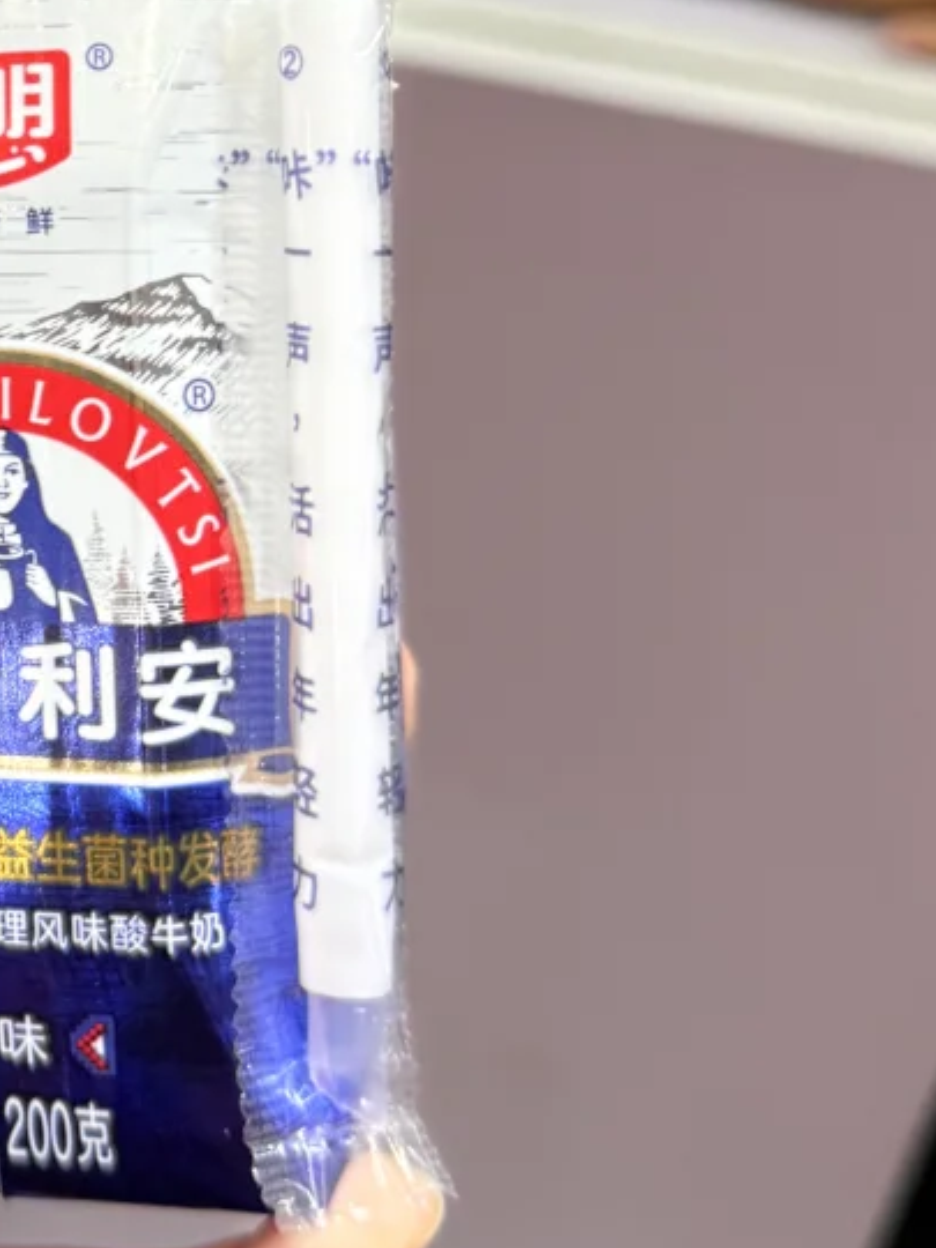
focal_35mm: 64
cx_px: -206
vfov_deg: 29.1
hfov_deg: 21.2
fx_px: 2307
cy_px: 127
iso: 125
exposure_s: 1/50
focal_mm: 6.76
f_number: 1.78
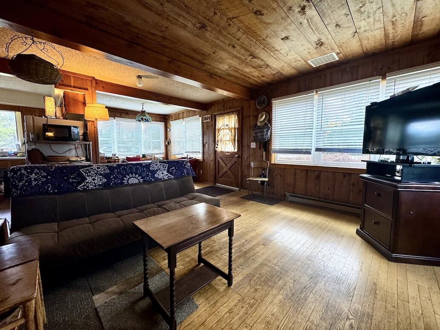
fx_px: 178
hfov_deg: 102.1
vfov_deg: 85.7
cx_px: 220
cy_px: 165
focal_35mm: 14
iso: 200
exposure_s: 1/120
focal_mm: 2.22
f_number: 2.2
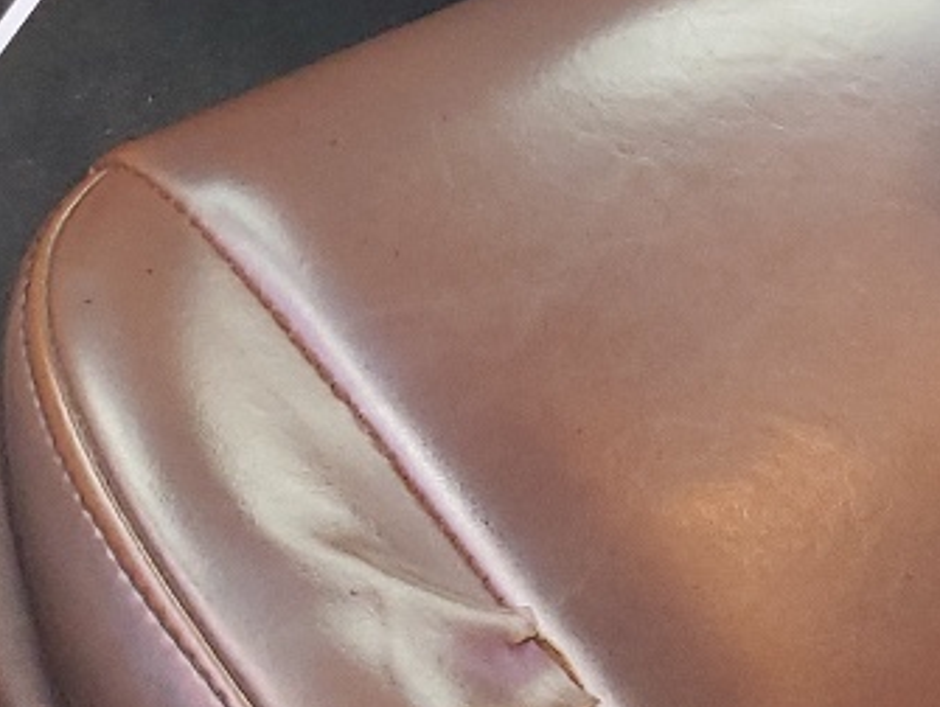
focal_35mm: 124
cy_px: -586
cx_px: 693
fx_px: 3371
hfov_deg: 15.8
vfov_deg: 11.1
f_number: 1.5
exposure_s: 1/60.2
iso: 150
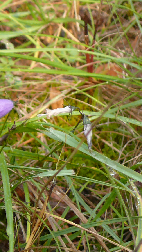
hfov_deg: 8.8
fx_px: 810
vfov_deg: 17.5
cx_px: -227
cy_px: 208
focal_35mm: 121
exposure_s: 1/100
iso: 100
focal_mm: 7.4
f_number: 3.2
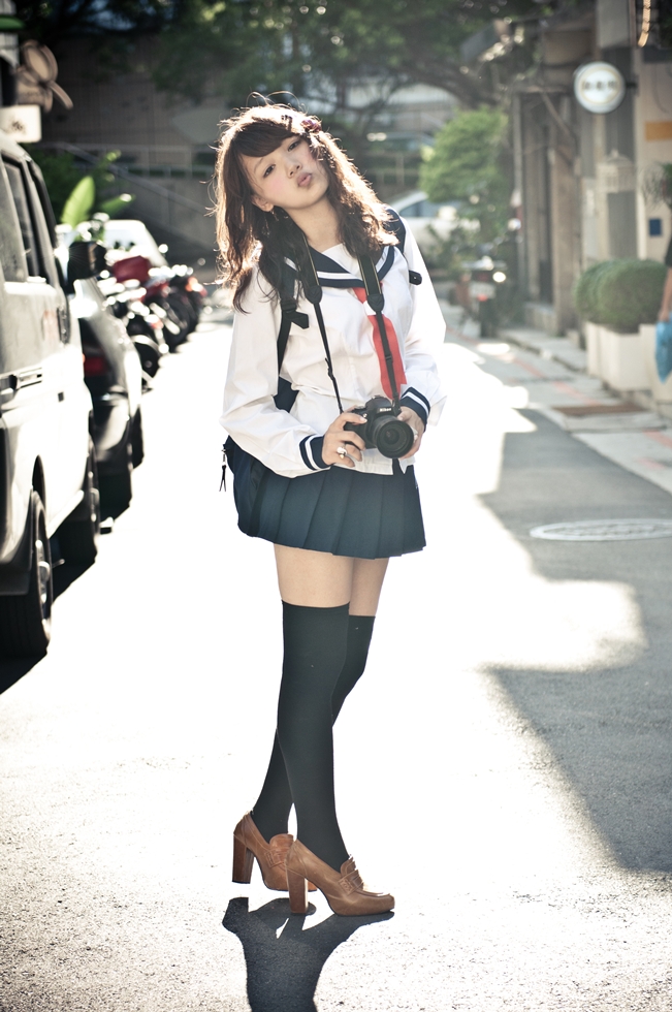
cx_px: 336
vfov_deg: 19.5
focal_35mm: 105
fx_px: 2947
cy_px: 506
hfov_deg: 13.0
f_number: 3.5
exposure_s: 1/500
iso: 200
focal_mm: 70
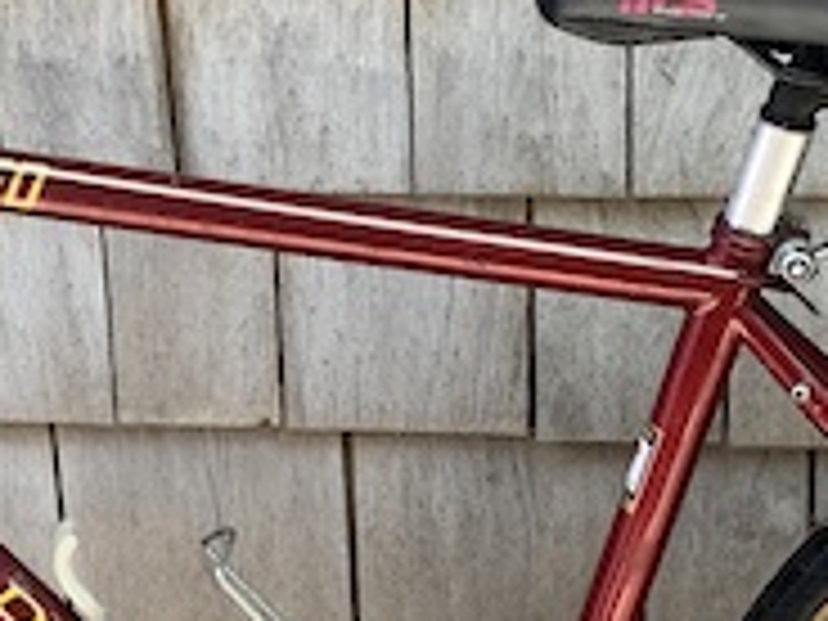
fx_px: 2703
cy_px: 590
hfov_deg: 17.4
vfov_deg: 13.0
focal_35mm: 113
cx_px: 392
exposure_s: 1/122
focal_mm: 4.25
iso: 32
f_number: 1.8
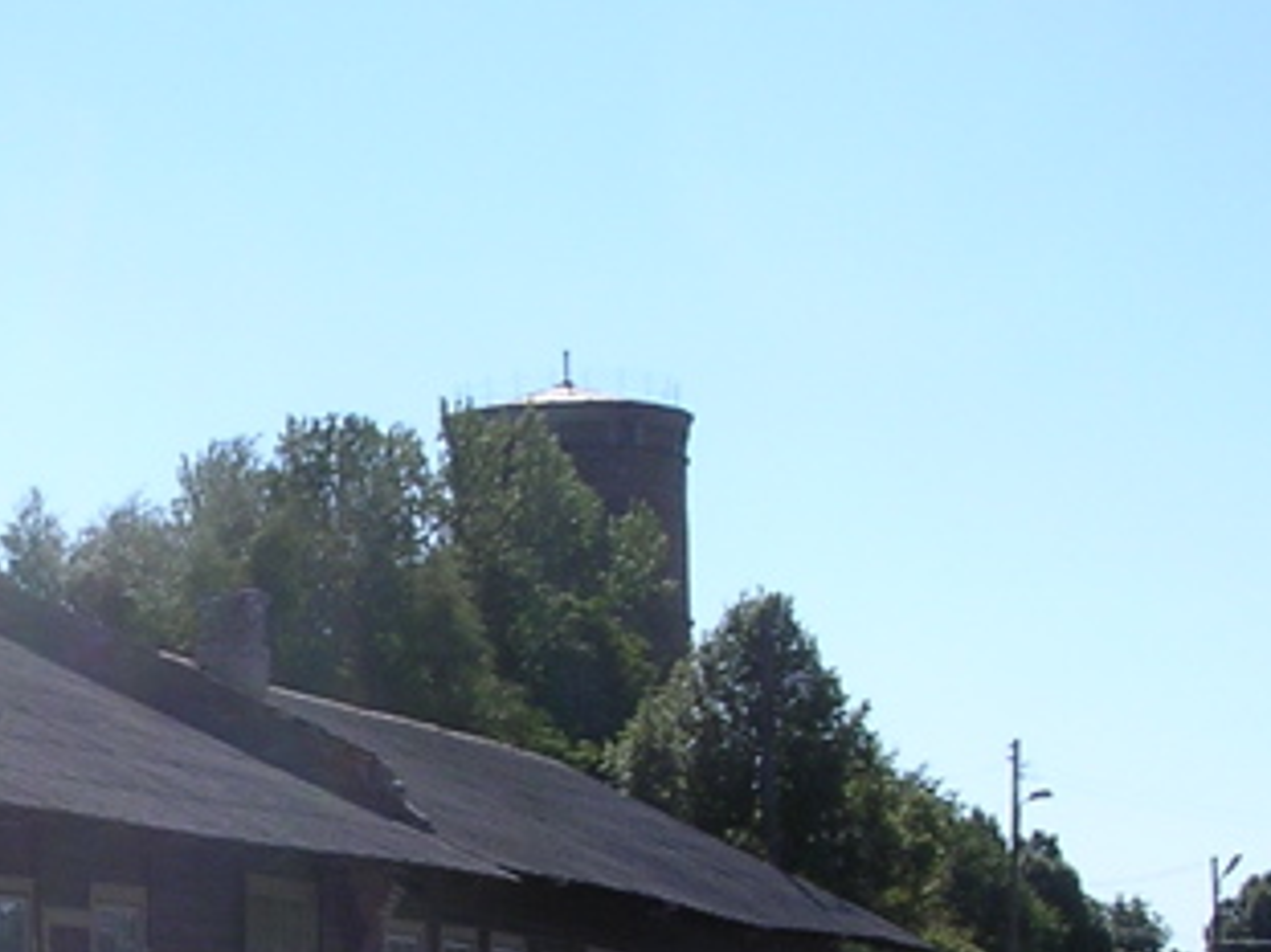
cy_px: 901
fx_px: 4037
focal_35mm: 110
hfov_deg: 17.5
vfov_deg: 13.3
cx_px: -8
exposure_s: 1/380
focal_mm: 5.8
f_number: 5.6
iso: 100
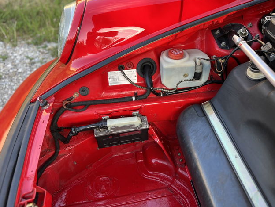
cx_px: 160
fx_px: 254
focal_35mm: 32
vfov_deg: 44.1
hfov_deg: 56.5
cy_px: 90
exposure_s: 1/121
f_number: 1.5
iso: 40
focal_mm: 5.7
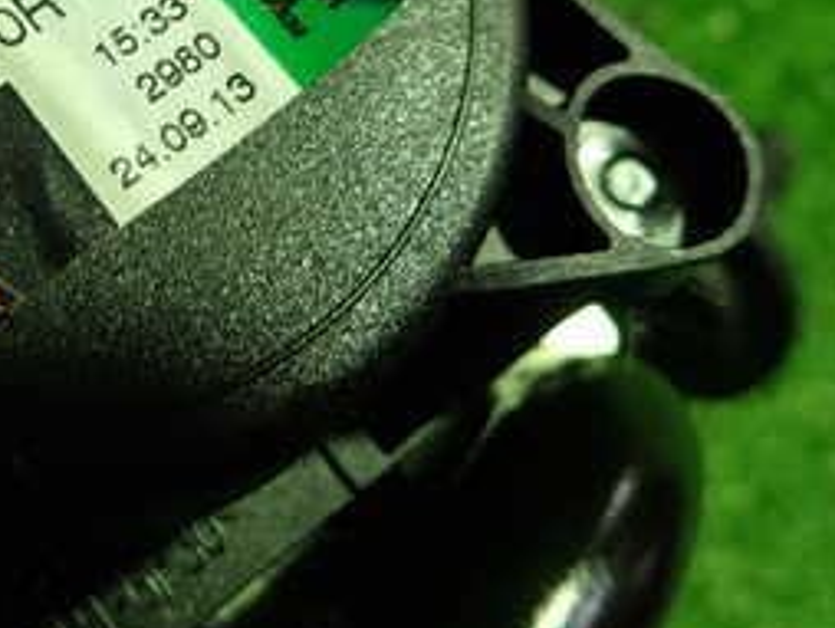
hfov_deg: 31.3
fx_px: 1425
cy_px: 46
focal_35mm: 59
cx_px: 105
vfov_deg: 24.1
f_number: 2
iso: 200
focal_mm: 4.5
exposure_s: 1/40
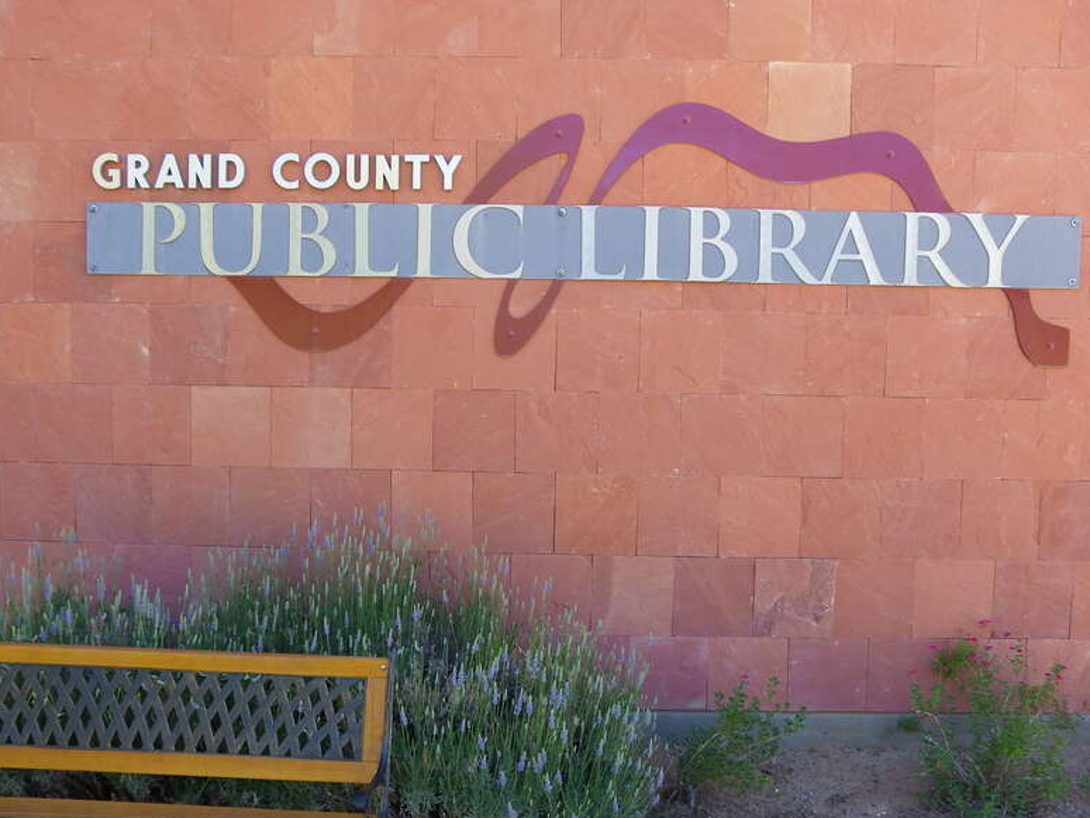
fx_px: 976
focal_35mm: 31
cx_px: 535
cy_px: 404
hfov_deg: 58.3
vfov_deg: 45.5
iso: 50
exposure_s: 1/60
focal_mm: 5.3
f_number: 3.2
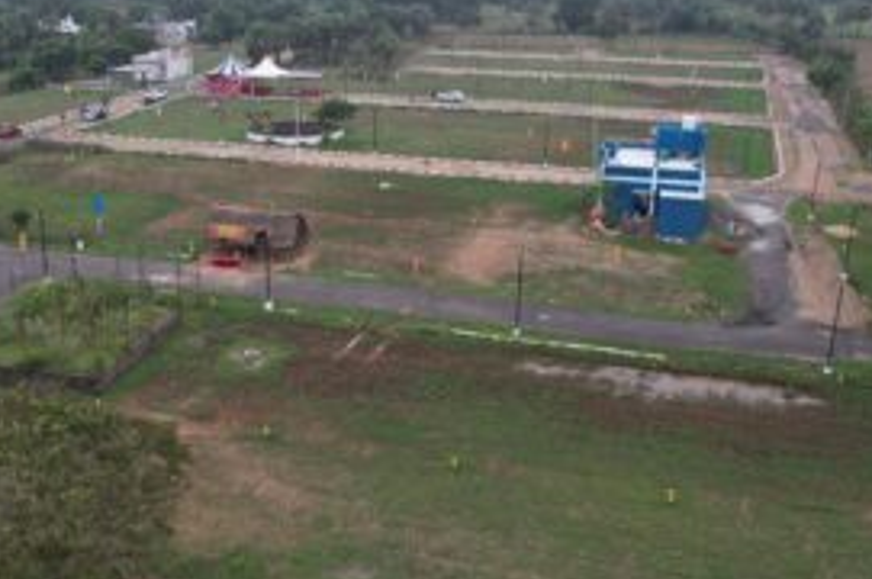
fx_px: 968
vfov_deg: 33.3
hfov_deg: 48.2
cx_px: 341
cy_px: 309
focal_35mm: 40
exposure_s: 1/400
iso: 100
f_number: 2.8
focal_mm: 8.38
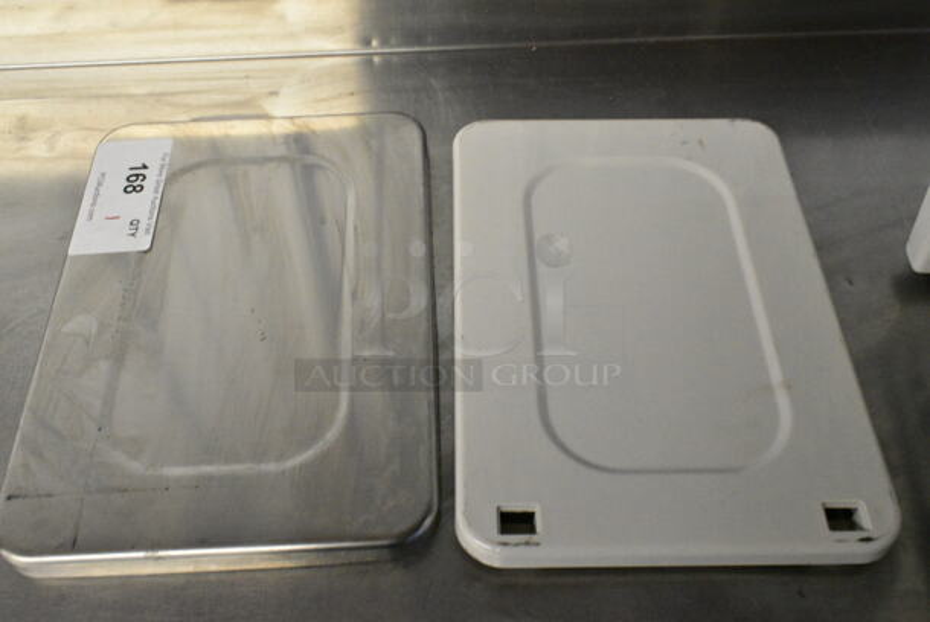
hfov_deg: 53.1
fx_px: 931
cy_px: 311
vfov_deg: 37.0
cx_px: 465
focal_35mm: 36
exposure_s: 1/250
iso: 6400
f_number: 8
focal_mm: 24
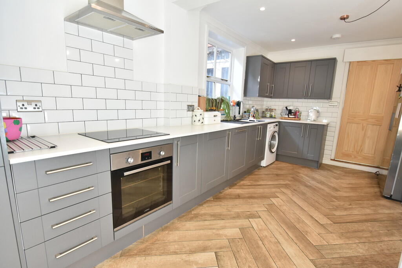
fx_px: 201
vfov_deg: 67.4
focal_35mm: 18
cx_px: 201
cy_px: 134
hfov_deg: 90.0
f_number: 4.5
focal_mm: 12
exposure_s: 1/80
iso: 500
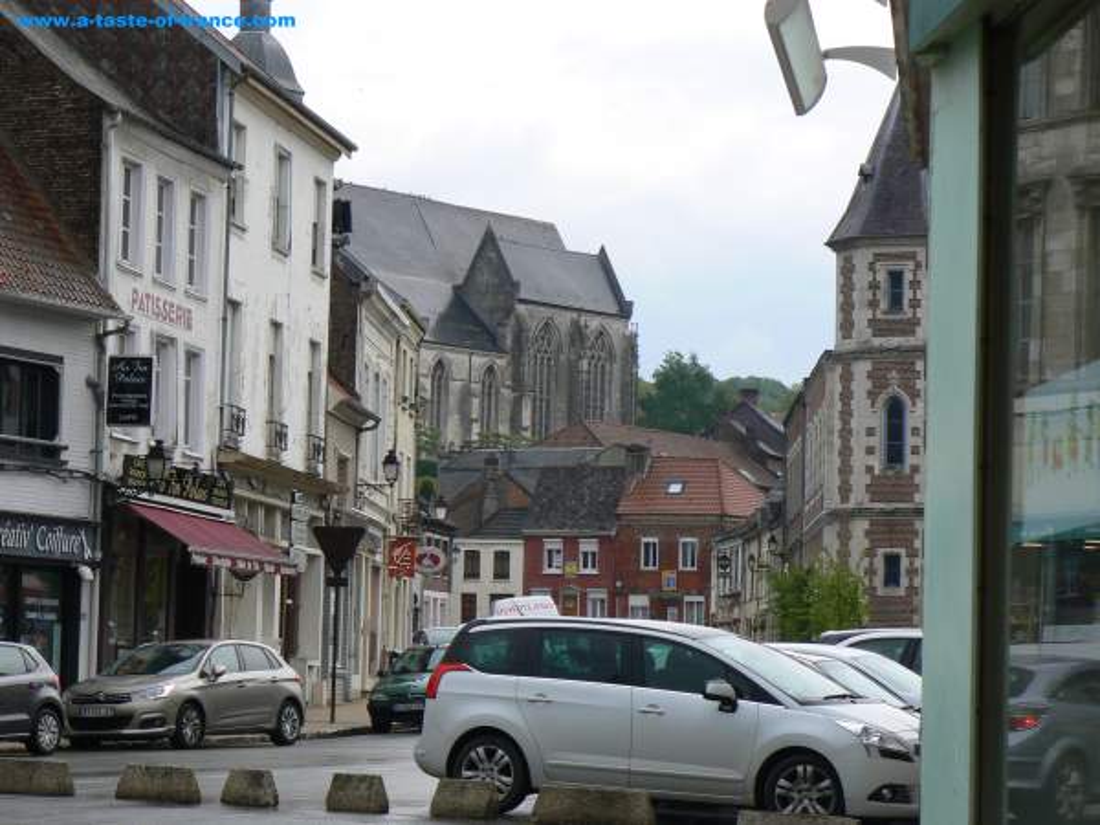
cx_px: 550
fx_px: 3877
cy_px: 412
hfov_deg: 16.1
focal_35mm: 122
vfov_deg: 12.1
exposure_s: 1/400
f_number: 6.3
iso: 80
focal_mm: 20.3
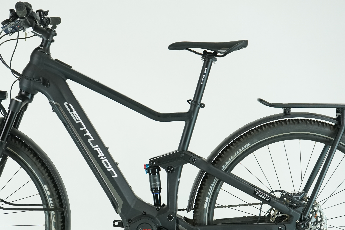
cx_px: 132
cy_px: 159
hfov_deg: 23.3
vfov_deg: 15.7
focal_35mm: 87
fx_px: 834
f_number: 5.6
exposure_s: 1/200
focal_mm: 54
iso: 1600
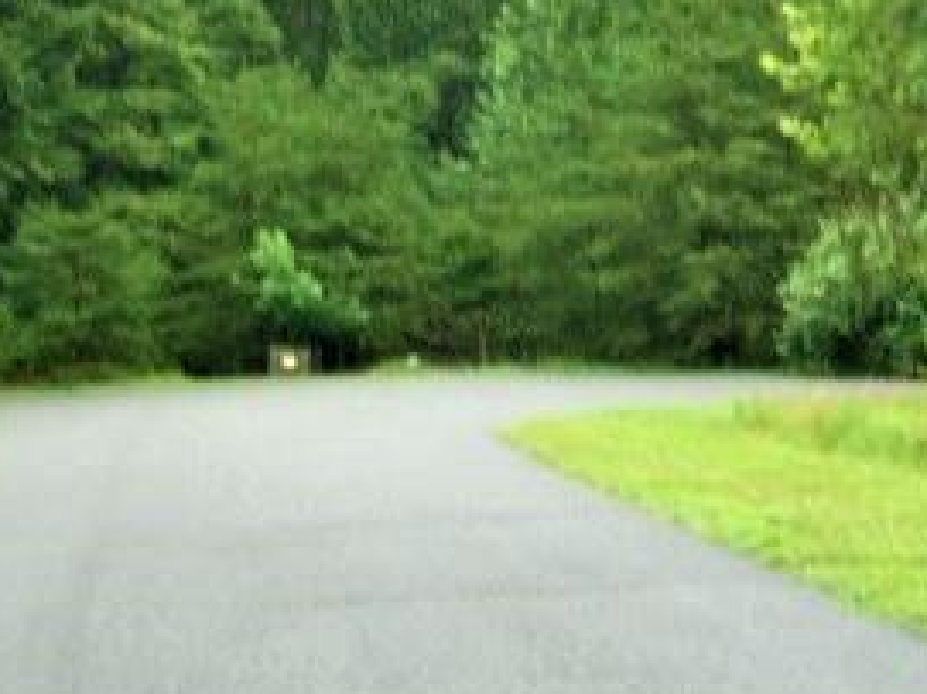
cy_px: -27
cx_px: 1057
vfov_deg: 12.4
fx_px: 3159
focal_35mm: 118
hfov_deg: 16.1
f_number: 3.6
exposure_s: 1/60
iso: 80
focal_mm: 8.8
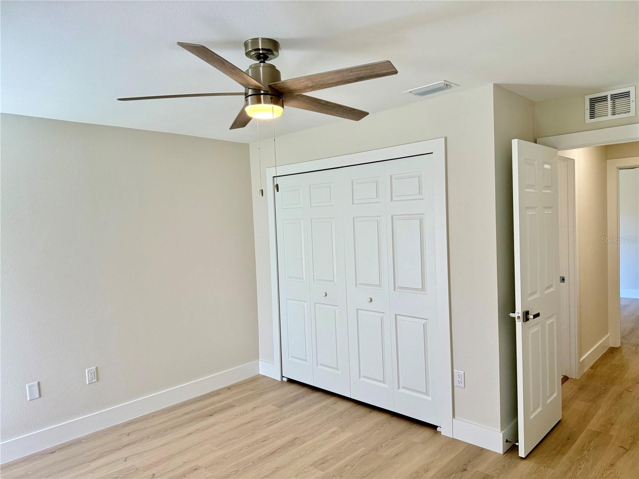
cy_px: 240
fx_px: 443
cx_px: 320
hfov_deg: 71.6
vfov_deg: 56.8
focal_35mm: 24
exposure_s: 1/239
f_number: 1.78
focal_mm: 6.76
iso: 200
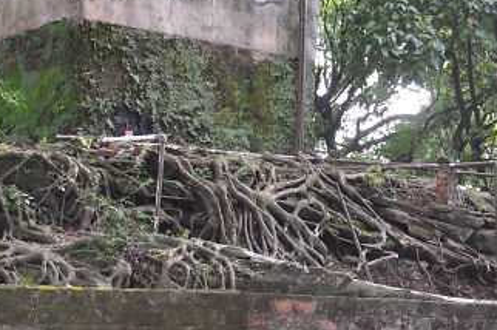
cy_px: 174
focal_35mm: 114
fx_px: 1573
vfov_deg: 12.0
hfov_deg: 17.9
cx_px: 235
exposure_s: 1/40
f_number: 5
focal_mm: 35
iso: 640
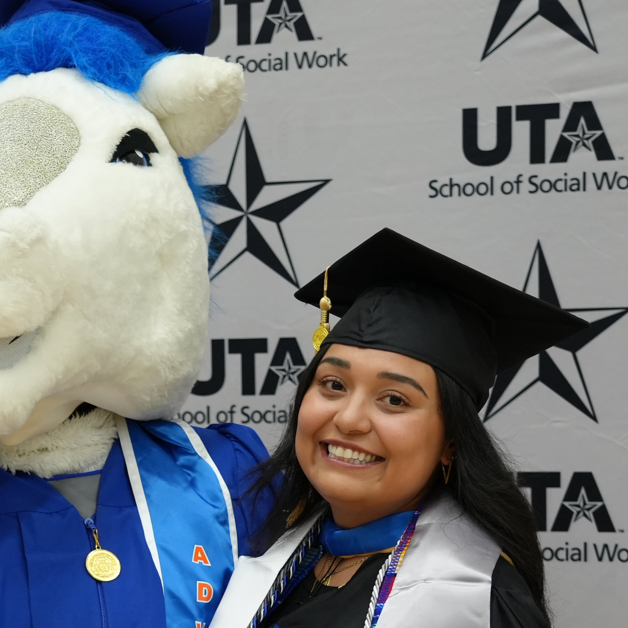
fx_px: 2627
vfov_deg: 13.5
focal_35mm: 128
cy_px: 532
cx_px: 119
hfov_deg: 13.6
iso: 1600
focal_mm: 53
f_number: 4
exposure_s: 1/160
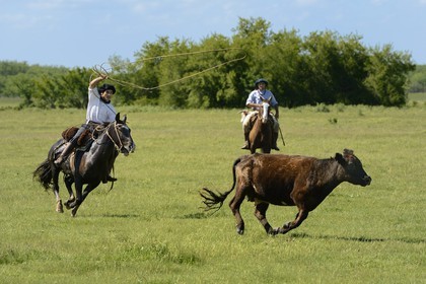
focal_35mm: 200
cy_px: 142
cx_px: 213
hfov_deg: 10.3
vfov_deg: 6.9
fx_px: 2366
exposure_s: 1/800
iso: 400
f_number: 8
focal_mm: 200
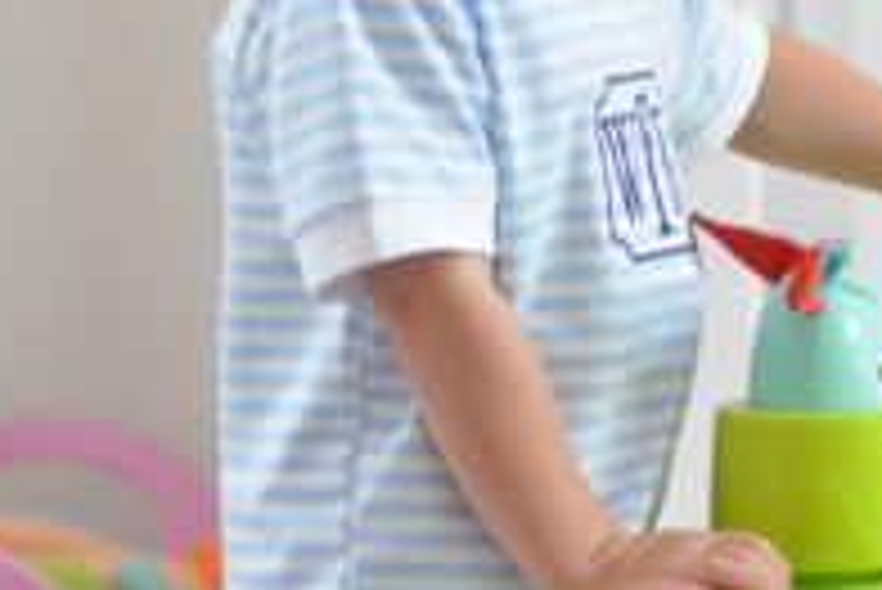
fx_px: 7502
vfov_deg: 4.5
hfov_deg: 6.7
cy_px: 182
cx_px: 1022
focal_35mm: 306
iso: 1000
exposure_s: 1/250
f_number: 1.8
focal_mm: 50
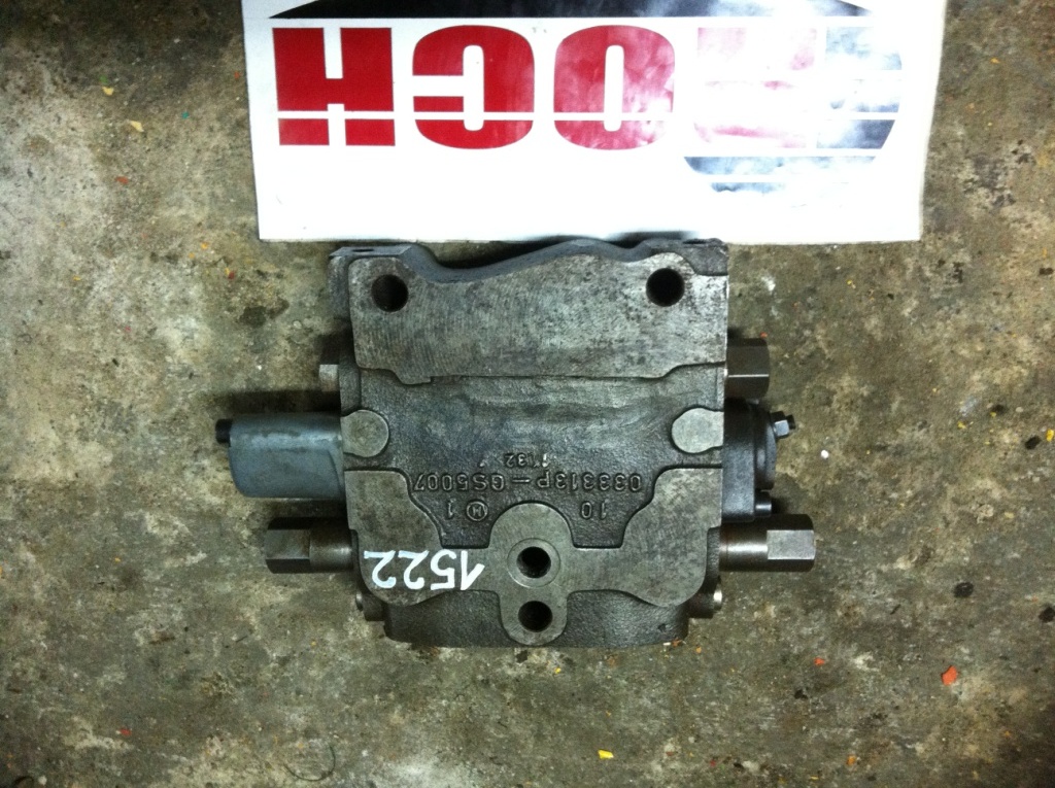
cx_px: 528
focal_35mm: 35
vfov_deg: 40.6
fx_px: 1065
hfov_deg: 52.7
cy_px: 394
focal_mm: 3.85
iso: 320
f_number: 2.8
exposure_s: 1/15
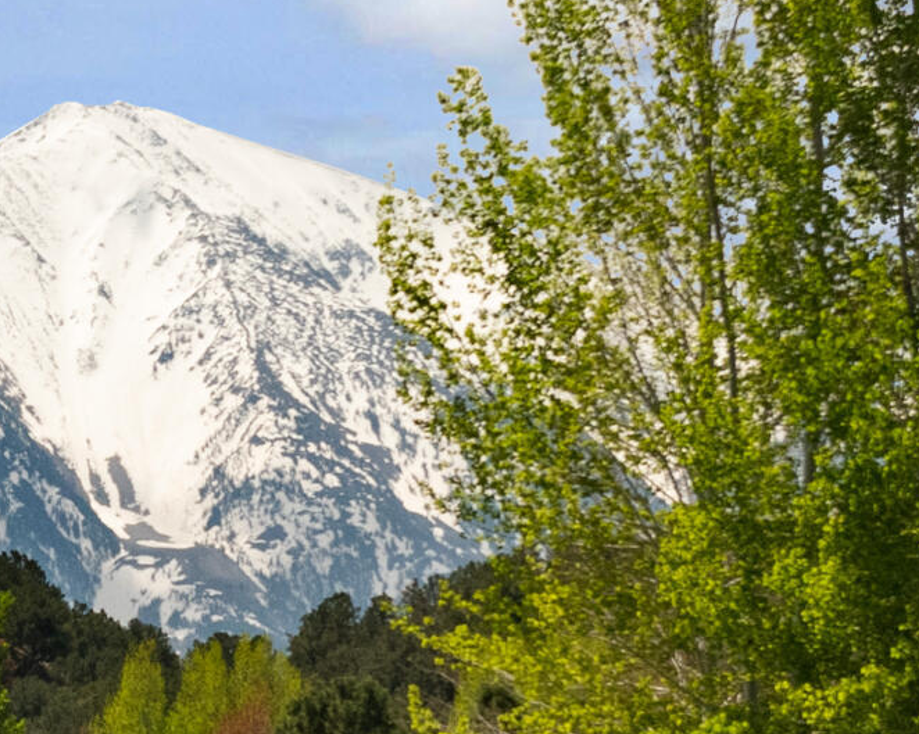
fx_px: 8102
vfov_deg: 5.2
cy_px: 427
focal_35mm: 298
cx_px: -444
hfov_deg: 6.4
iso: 800
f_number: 7.1
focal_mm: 70
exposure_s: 1/2500
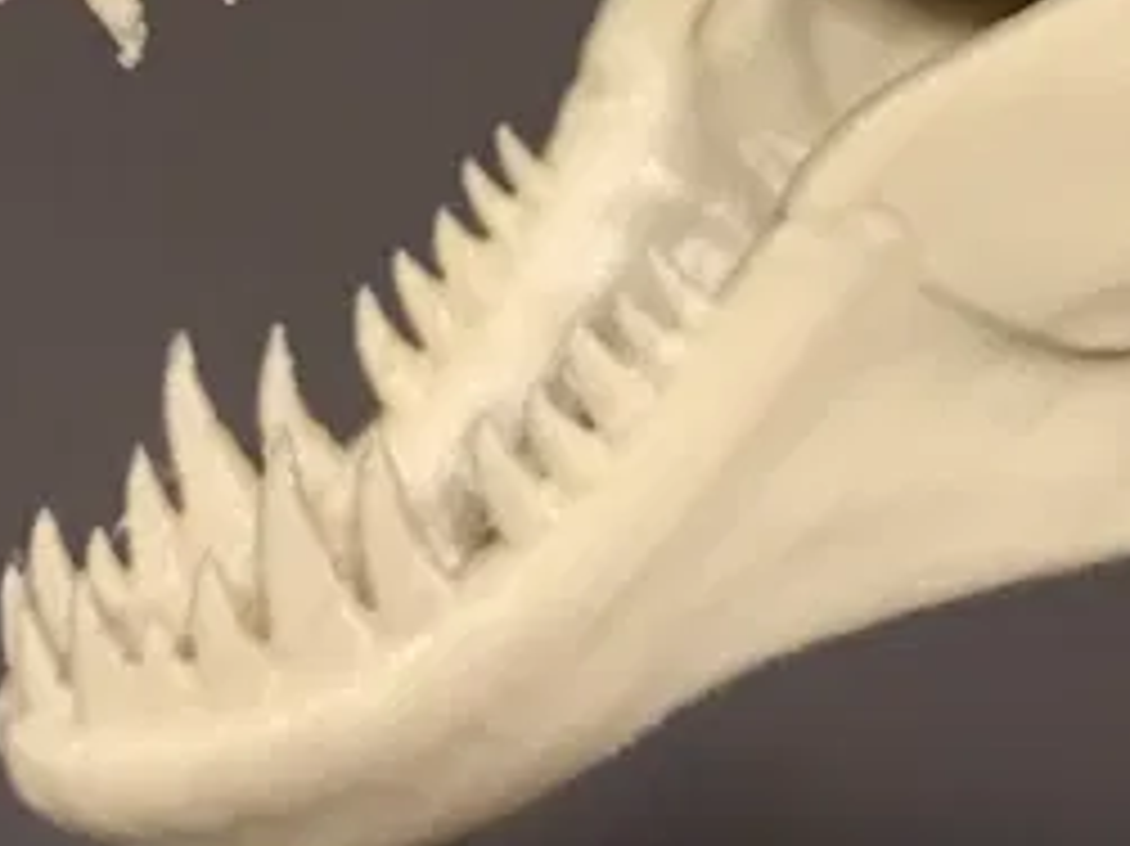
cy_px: -263
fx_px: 3034
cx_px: 705
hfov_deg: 21.1
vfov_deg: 15.1
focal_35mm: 93
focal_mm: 3.99
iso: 100
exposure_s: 1/15
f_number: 1.8
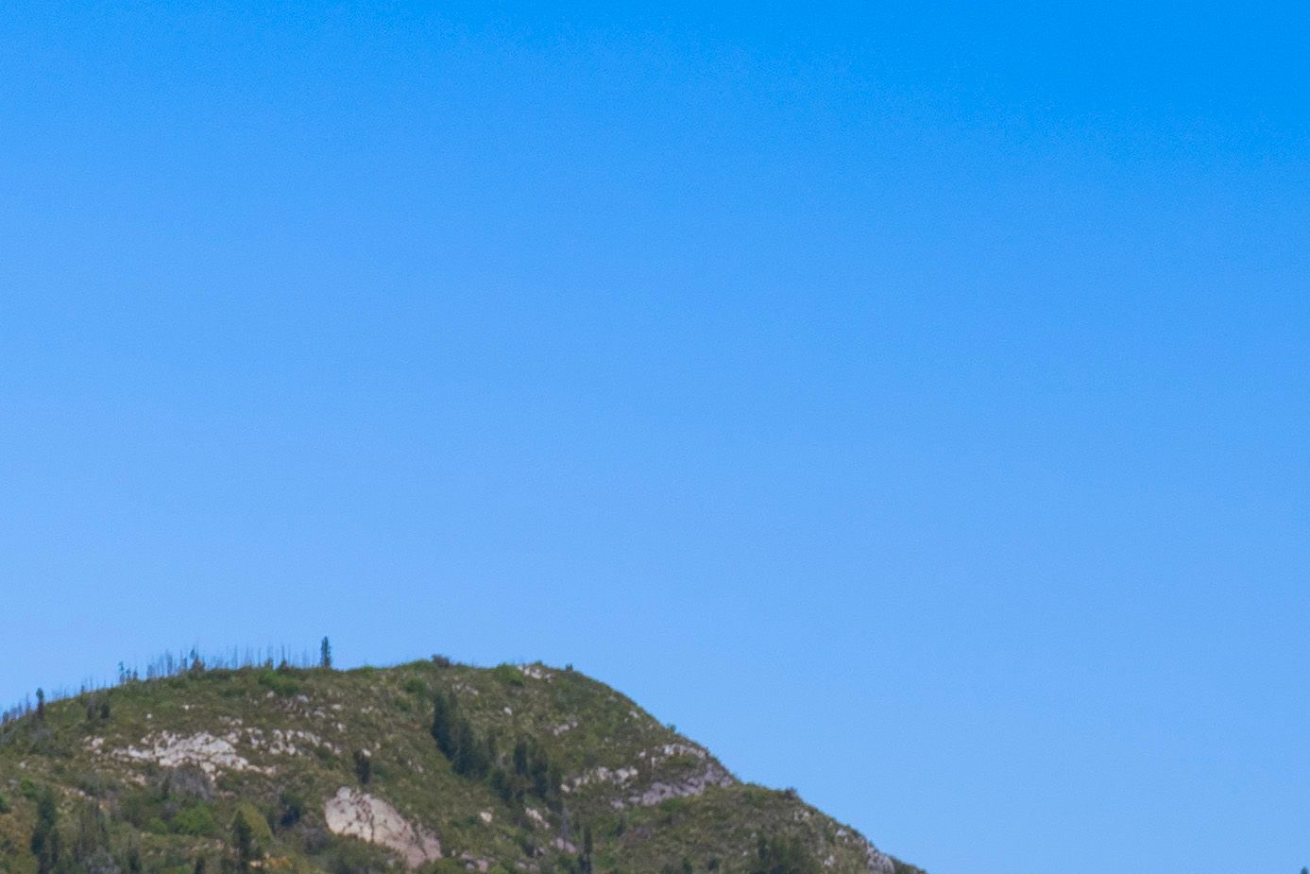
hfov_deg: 9.7
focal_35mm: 195
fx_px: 7096
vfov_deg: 6.9
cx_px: -1519
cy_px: 1630
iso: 100
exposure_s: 1/160
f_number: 9
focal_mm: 34
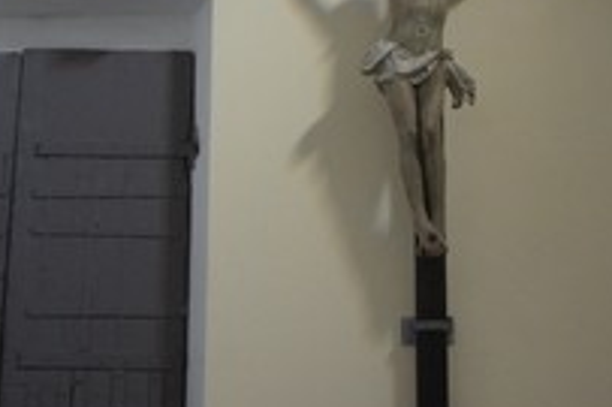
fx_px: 1327
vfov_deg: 17.2
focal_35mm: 78
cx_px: 407
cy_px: 42
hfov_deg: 25.8
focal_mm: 23
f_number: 4
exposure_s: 1/80
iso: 1600
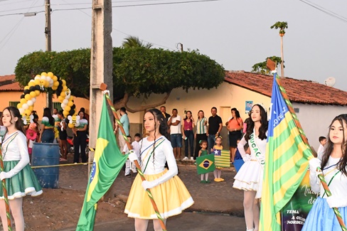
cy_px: 165
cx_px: 221
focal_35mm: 63
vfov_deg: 21.4
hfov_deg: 31.7
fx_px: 607
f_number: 6.3
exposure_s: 1/40
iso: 3200
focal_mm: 20
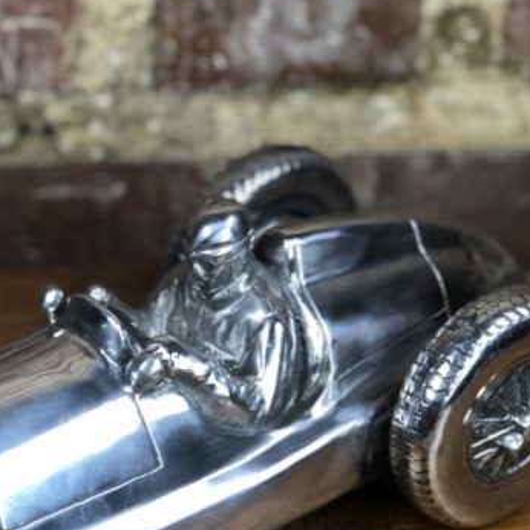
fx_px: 2356
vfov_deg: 12.8
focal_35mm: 136
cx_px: 70
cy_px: 398
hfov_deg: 12.8
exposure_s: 1/50
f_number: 2.4
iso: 32
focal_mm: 6
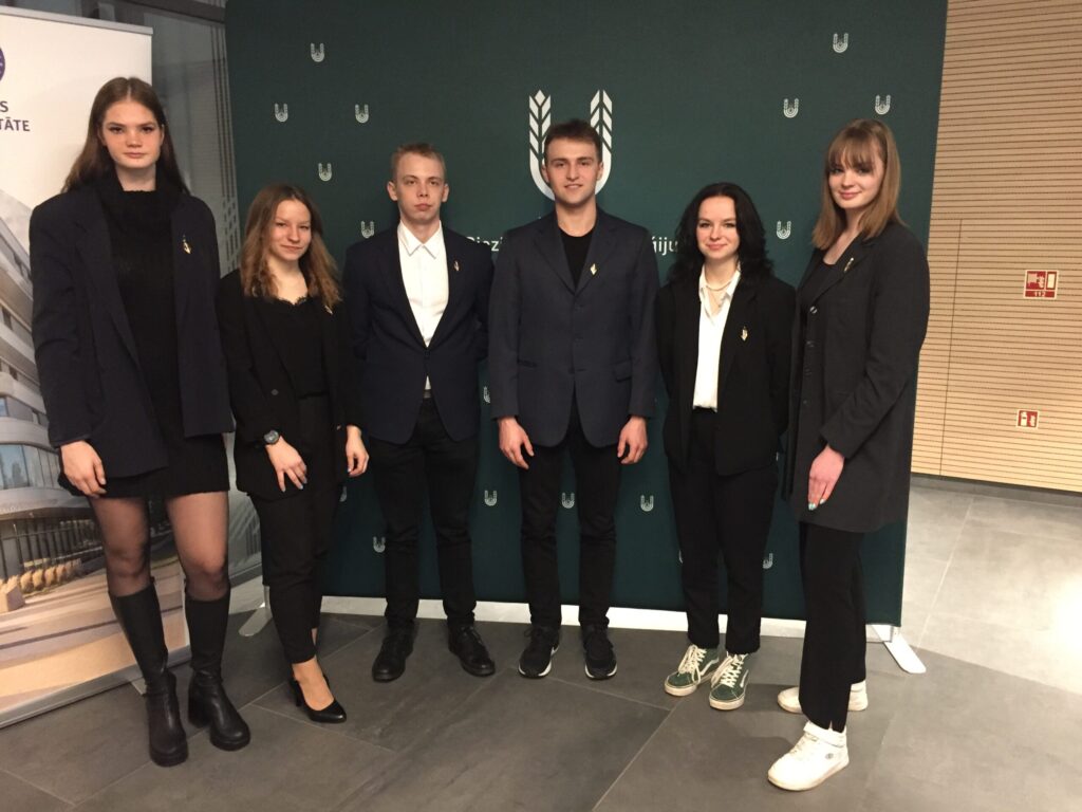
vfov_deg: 48.2
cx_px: 541
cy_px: 406
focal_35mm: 29
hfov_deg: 61.7
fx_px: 906
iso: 320
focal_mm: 4.15
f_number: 2.2
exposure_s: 1/17
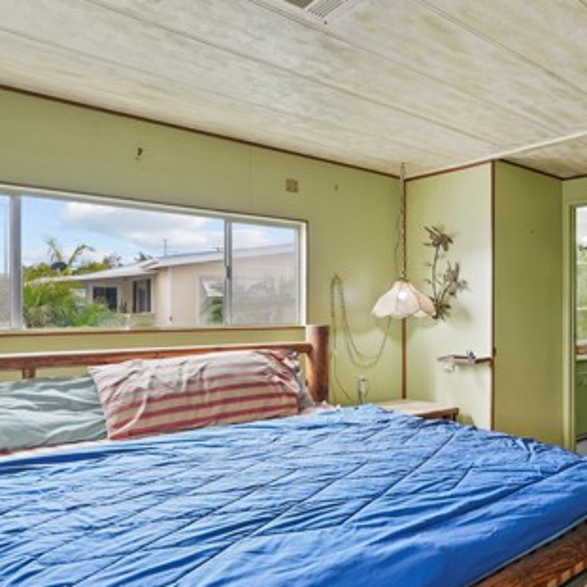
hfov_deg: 52.1
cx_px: 474
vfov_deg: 55.6
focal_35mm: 29
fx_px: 554
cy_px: 337
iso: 200
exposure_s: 1/15
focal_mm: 16.5
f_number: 4
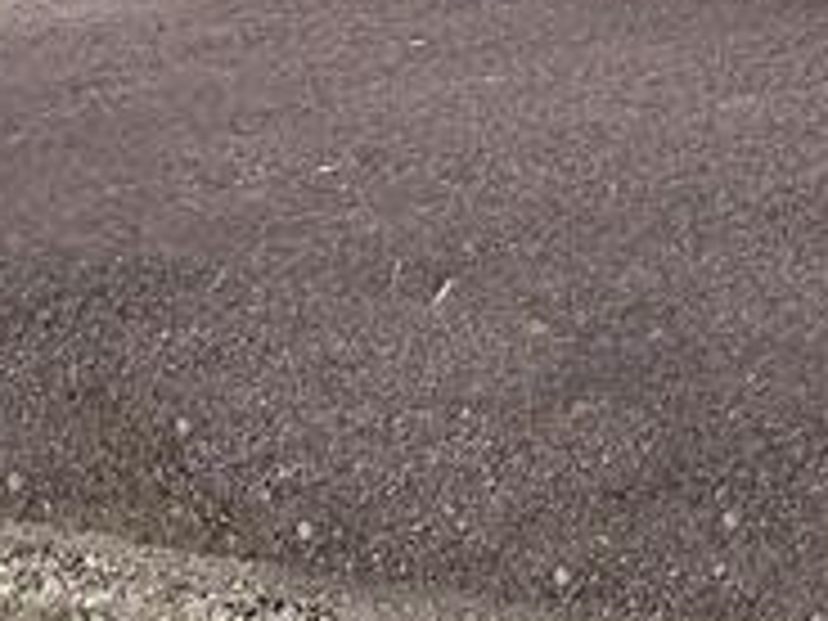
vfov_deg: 16.0
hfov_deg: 14.0
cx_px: 2120
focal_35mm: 76
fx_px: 1818
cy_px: -540
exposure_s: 1/1887
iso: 50
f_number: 2.2
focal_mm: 2.22
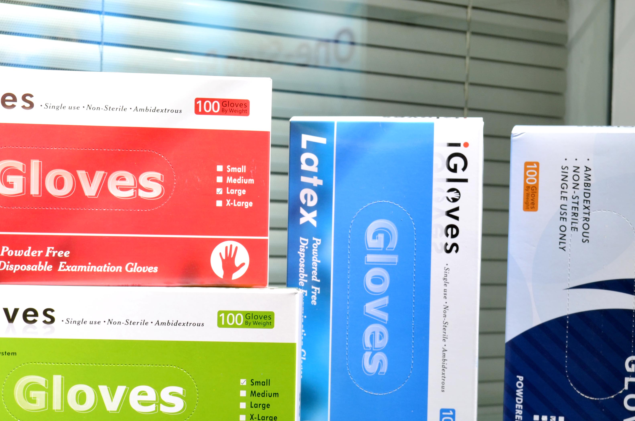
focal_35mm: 84
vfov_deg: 16.1
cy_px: 308
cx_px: 292
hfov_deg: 24.2
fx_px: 1479
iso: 200
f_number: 8
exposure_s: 1/13
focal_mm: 36
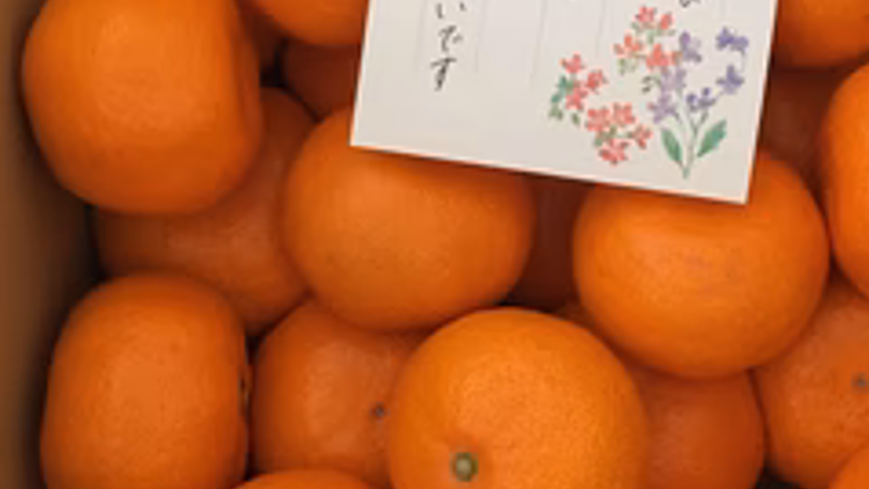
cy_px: 161
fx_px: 1222
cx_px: 529
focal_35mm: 53
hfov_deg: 39.0
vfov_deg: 22.5
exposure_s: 1/24
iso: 200
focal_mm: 4.15
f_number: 2.2
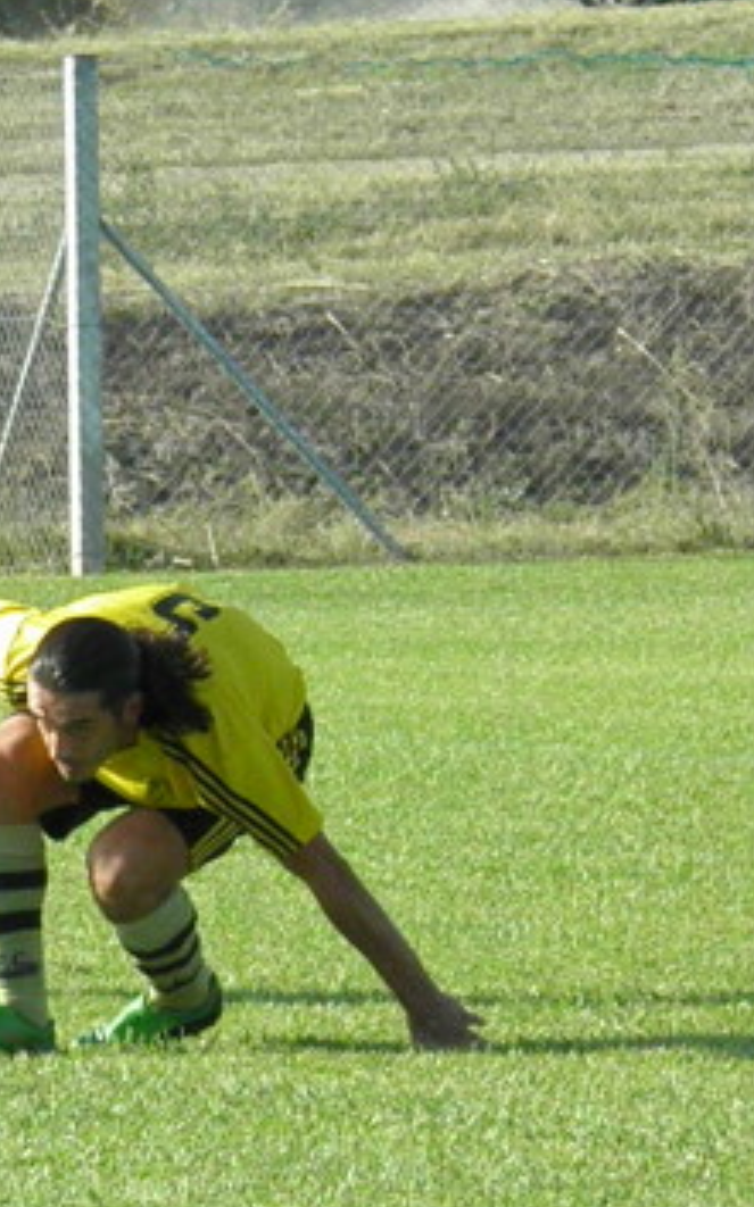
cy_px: 414
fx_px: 16650
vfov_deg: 4.2
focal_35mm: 506
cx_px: -140
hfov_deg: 2.6
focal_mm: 46
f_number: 6.7
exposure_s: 1/1250
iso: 500
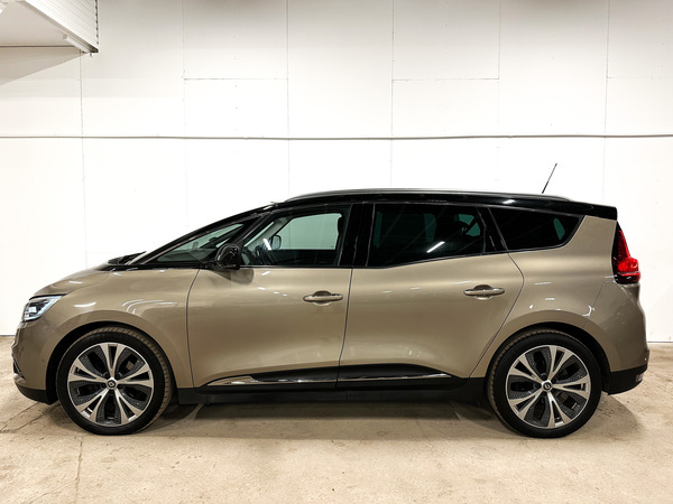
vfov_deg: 56.8
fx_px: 467
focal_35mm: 24
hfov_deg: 71.6
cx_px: 336
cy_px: 252
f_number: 1.8
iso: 160
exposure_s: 1/50
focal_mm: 6.86
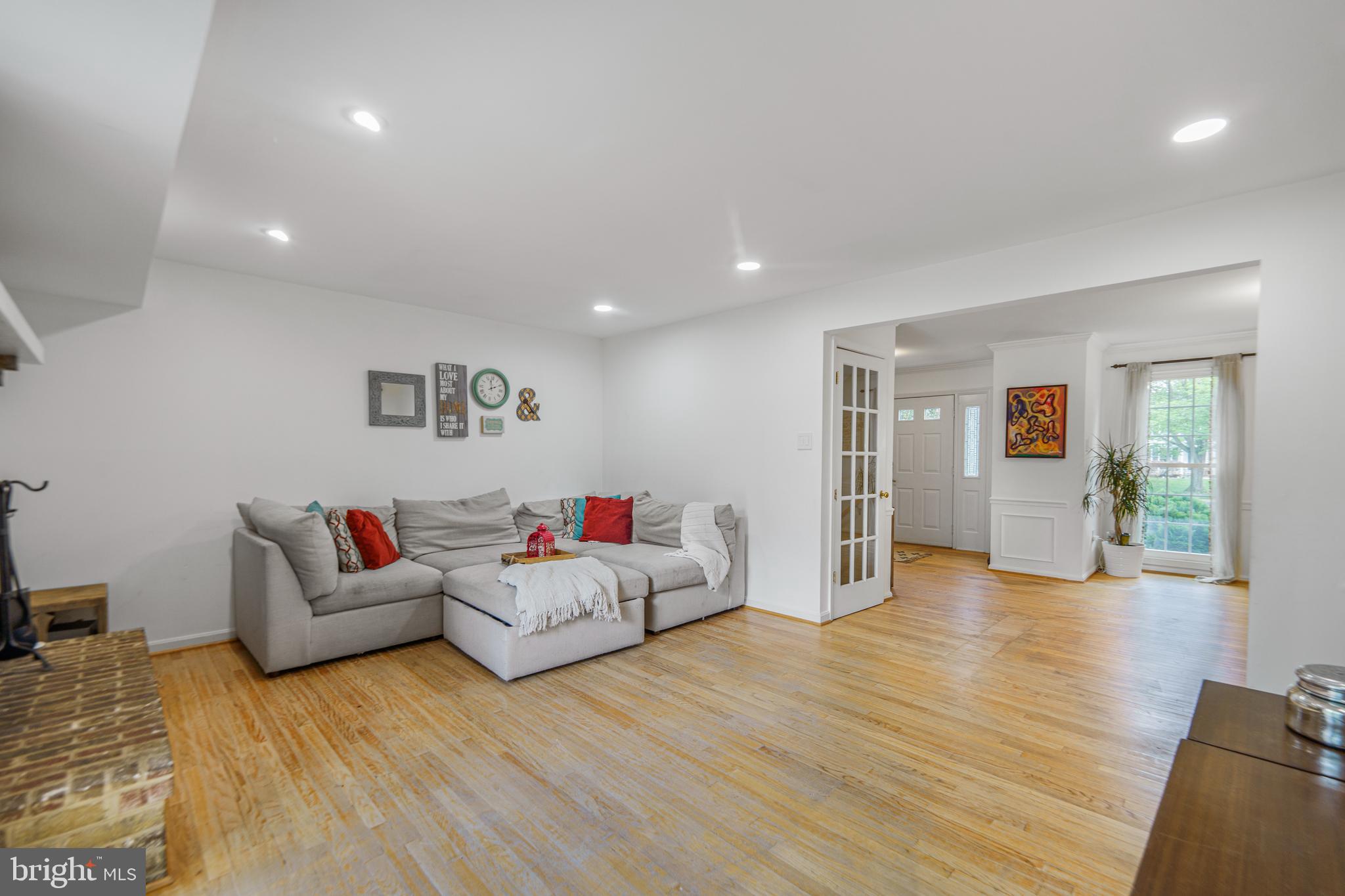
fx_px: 523
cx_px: 672
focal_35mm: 14
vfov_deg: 81.2
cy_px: 448
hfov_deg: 104.3
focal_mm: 14
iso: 400
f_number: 7.1
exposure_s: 1/40
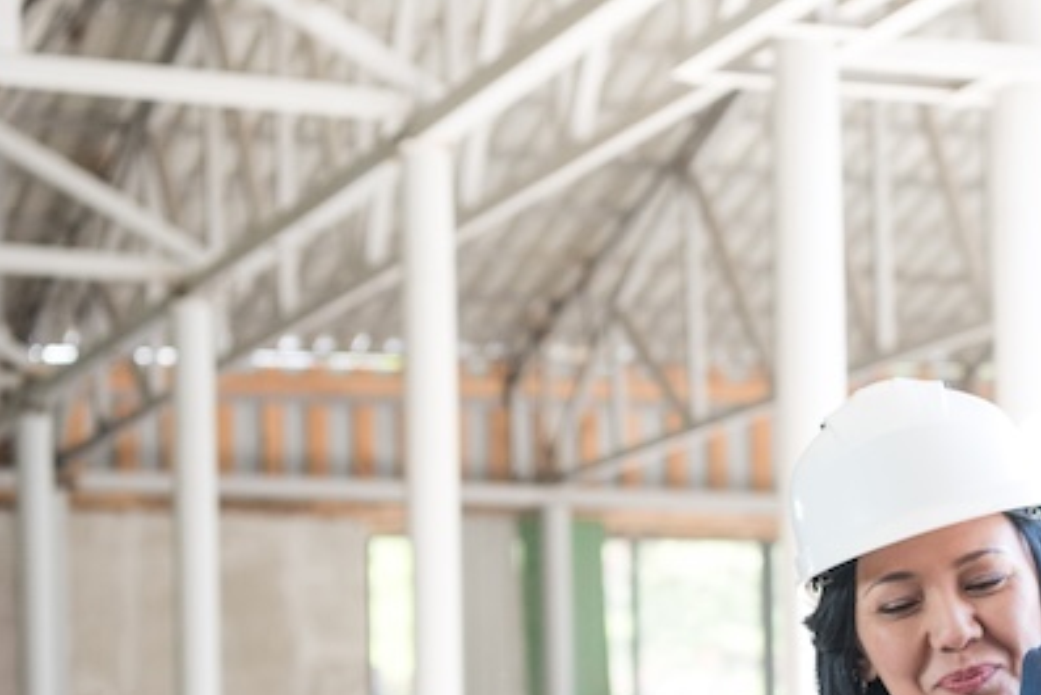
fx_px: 3500
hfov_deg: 16.5
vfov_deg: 11.2
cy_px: 704
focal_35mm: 121
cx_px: 1117
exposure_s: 1/200
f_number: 3.5
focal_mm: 48
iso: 500
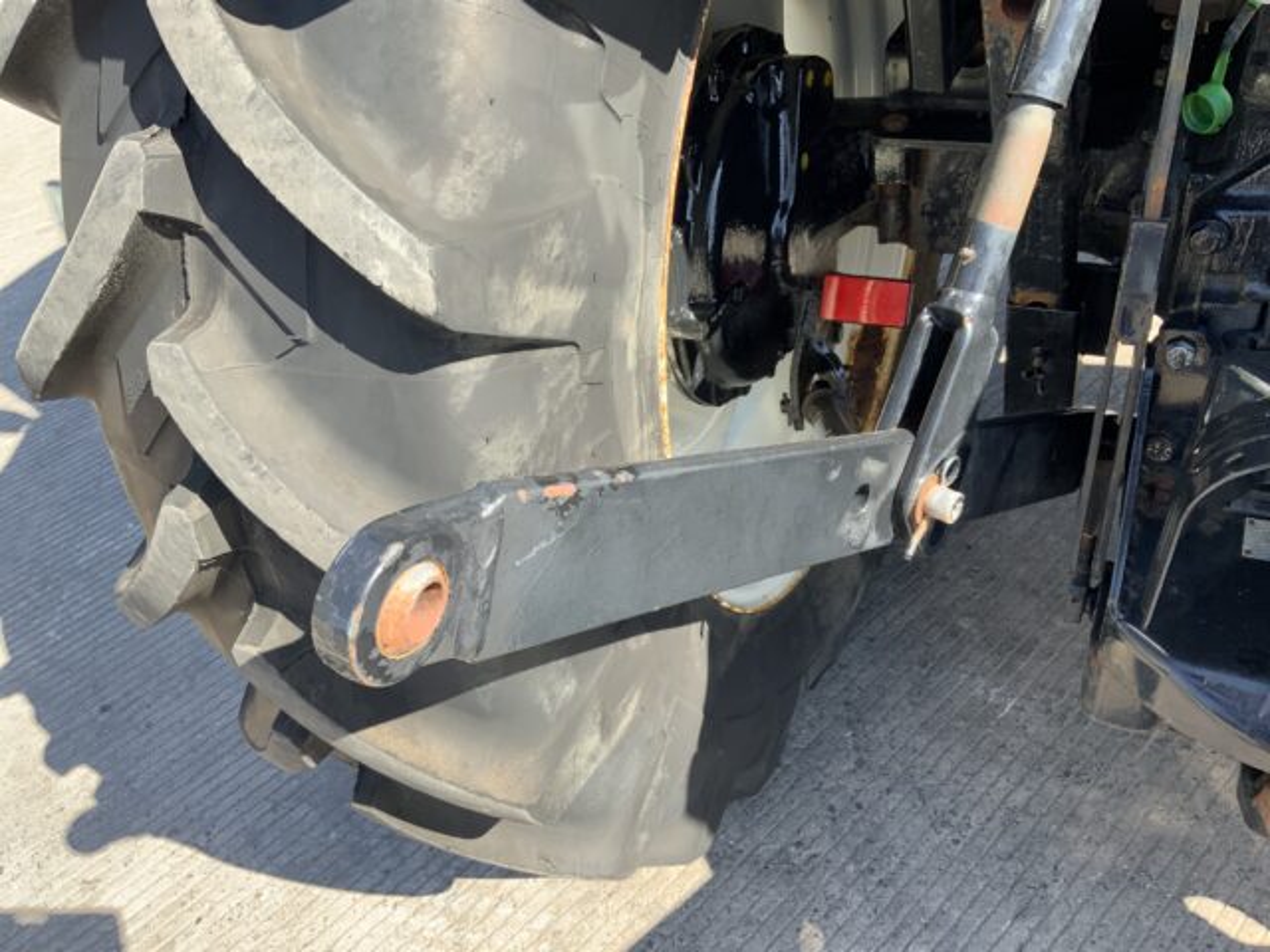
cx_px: 635
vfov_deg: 48.2
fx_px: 1064
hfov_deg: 61.7
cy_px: 476
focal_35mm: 29
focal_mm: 3
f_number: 1.8
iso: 16
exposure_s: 1/327
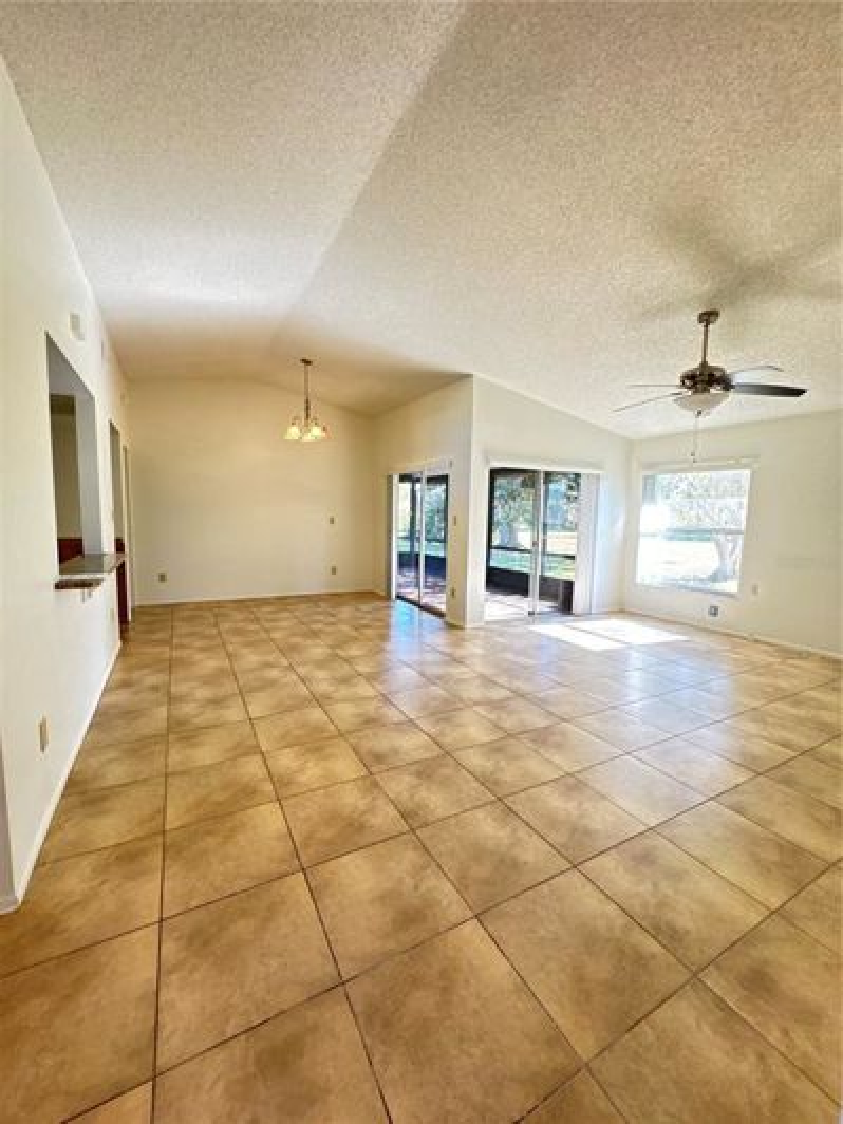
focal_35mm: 14
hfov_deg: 85.7
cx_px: 422
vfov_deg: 102.1
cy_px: 562
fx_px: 455
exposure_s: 1/60
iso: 250
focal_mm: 2.22
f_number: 2.2
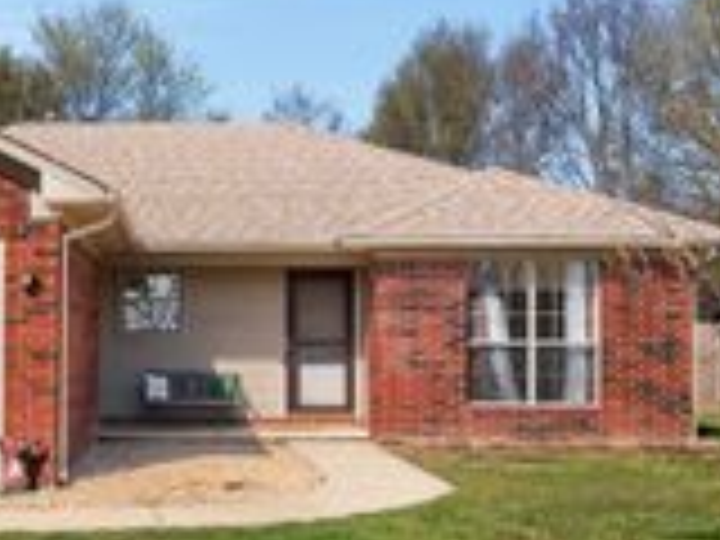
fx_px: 1170
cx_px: 108
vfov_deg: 25.9
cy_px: 326
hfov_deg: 32.9
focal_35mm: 56
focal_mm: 12.5
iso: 200
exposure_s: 1/800
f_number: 9
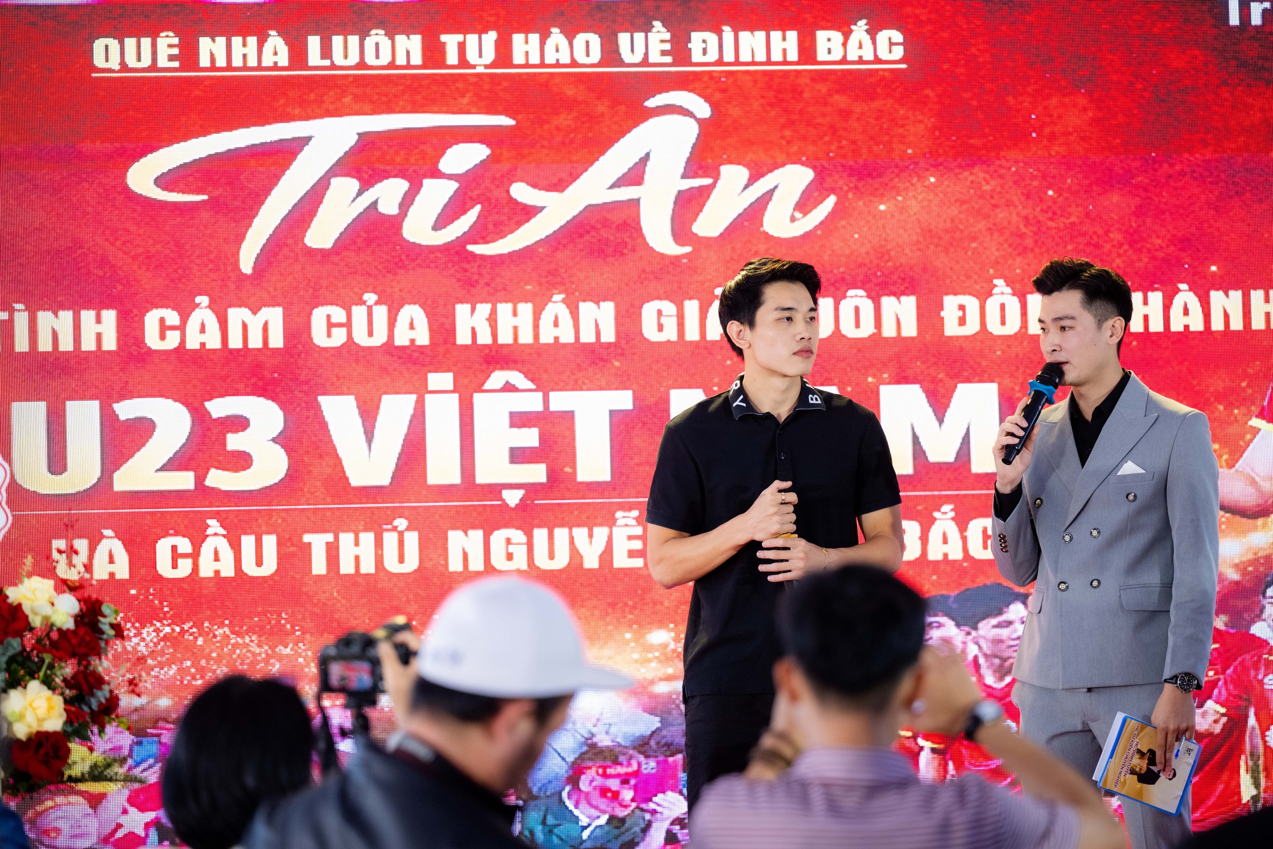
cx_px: 636
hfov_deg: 15.2
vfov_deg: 10.2
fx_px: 4773
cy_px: 424
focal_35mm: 135
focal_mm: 135
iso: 1250
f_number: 2.8
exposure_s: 1/400
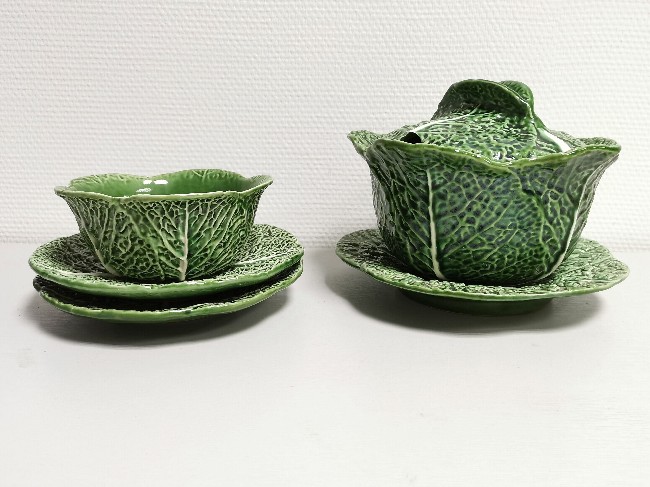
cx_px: 325
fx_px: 582
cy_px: 244
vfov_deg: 45.4
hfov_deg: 58.4
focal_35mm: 31
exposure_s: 1/50
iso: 250
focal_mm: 5.58
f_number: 1.8
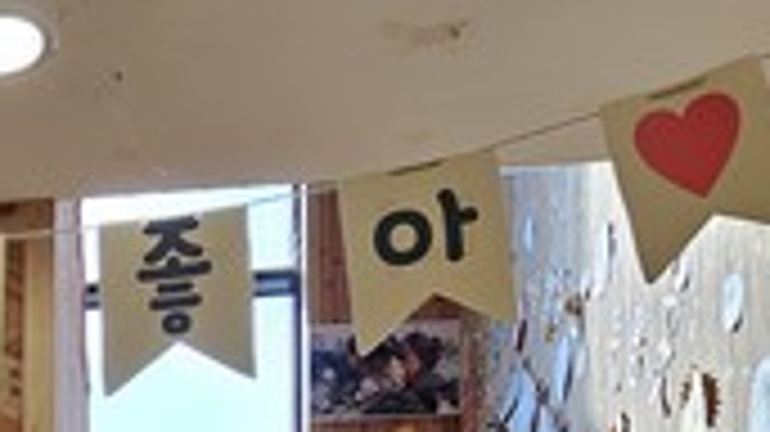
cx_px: -104
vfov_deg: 11.9
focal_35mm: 88
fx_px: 1796
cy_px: 927
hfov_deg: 22.6
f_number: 1.8
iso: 25
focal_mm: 5.4
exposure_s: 1/120
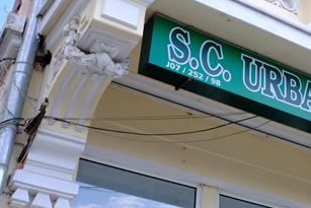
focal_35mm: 73
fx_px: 631
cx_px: 266
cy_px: 35
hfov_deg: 26.9
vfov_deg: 18.5
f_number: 13
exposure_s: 1/160
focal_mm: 23.2
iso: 500
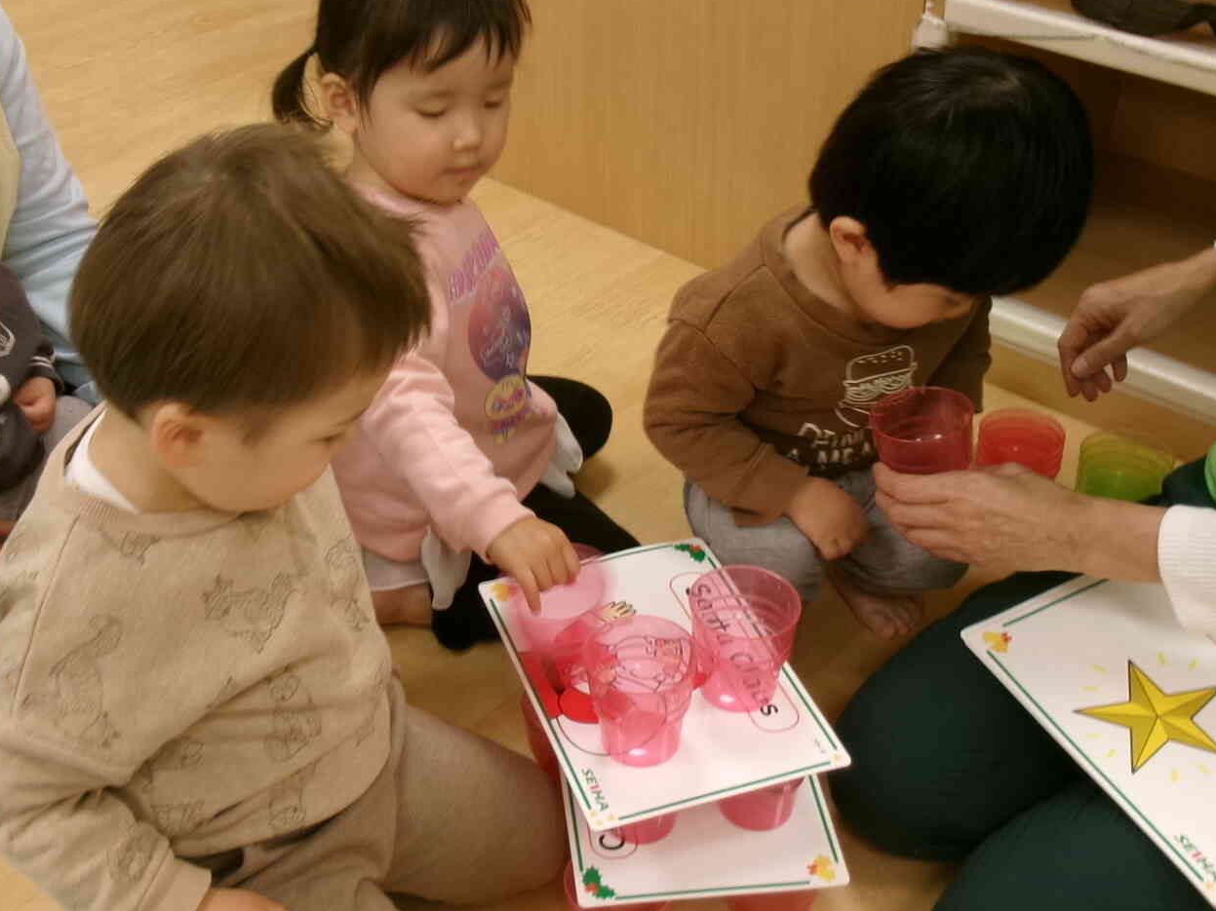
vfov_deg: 31.5
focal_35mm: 46
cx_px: 470
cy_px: 383
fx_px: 1616
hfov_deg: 41.0
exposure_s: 1/34
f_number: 3.9
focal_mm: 5.1
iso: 100
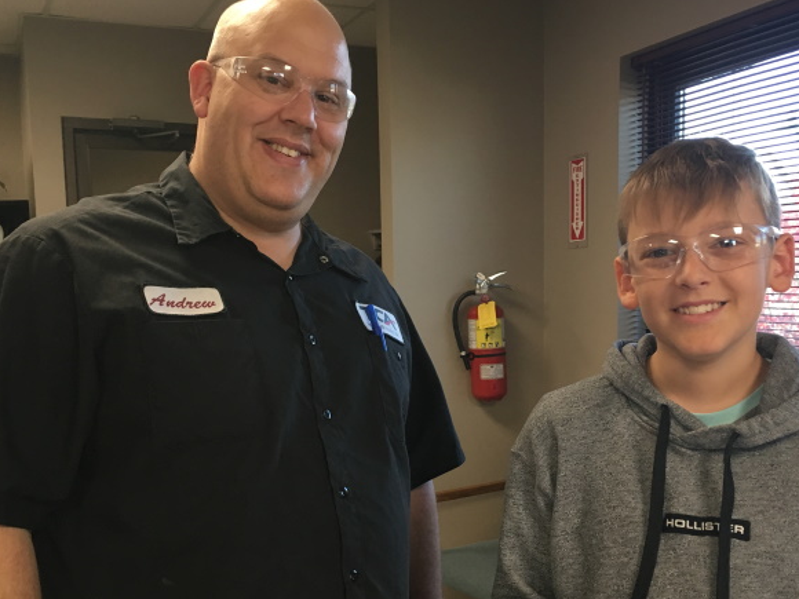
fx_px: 923
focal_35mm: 40
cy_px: 376
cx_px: 433
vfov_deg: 35.8
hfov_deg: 46.8
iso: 100
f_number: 2.2
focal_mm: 4.15
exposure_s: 1/30
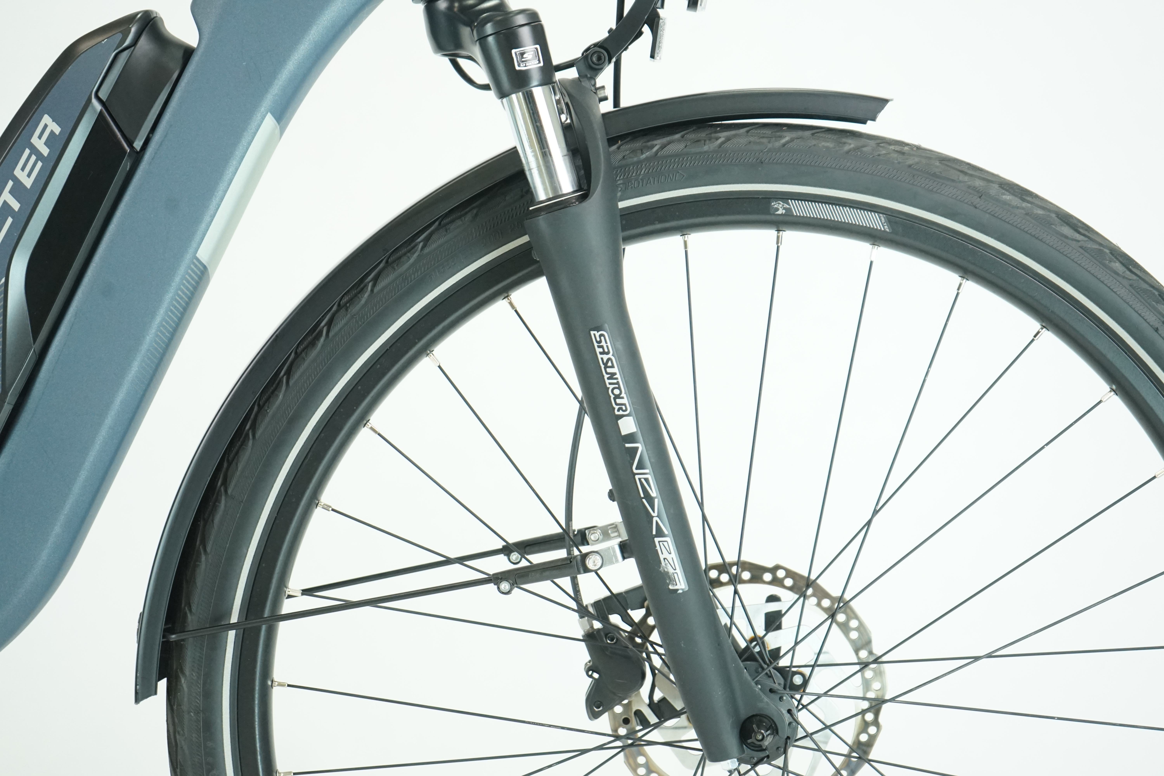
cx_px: 582
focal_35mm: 66
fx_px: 2134
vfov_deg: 20.6
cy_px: 388
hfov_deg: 30.5
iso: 2500
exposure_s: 1/200
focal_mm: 66
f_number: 5.6
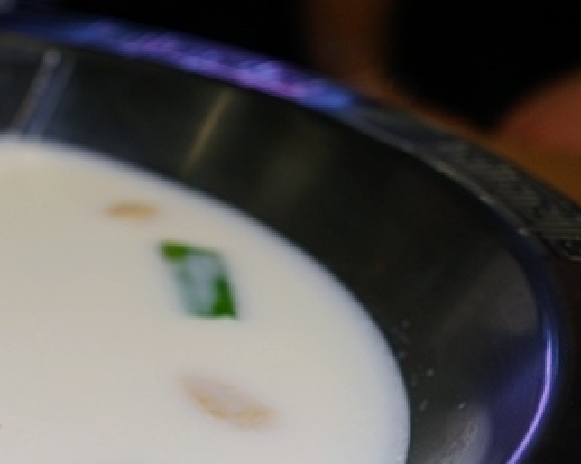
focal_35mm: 84
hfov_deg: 21.4
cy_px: 443
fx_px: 1443
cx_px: -81
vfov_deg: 17.9
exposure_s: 1/60
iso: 250
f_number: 4
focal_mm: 36
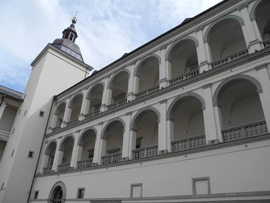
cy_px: 102
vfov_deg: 46.8
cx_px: 135
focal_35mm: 30
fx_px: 234
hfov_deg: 60.0
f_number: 4
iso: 100
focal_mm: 6.4
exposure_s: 1/800
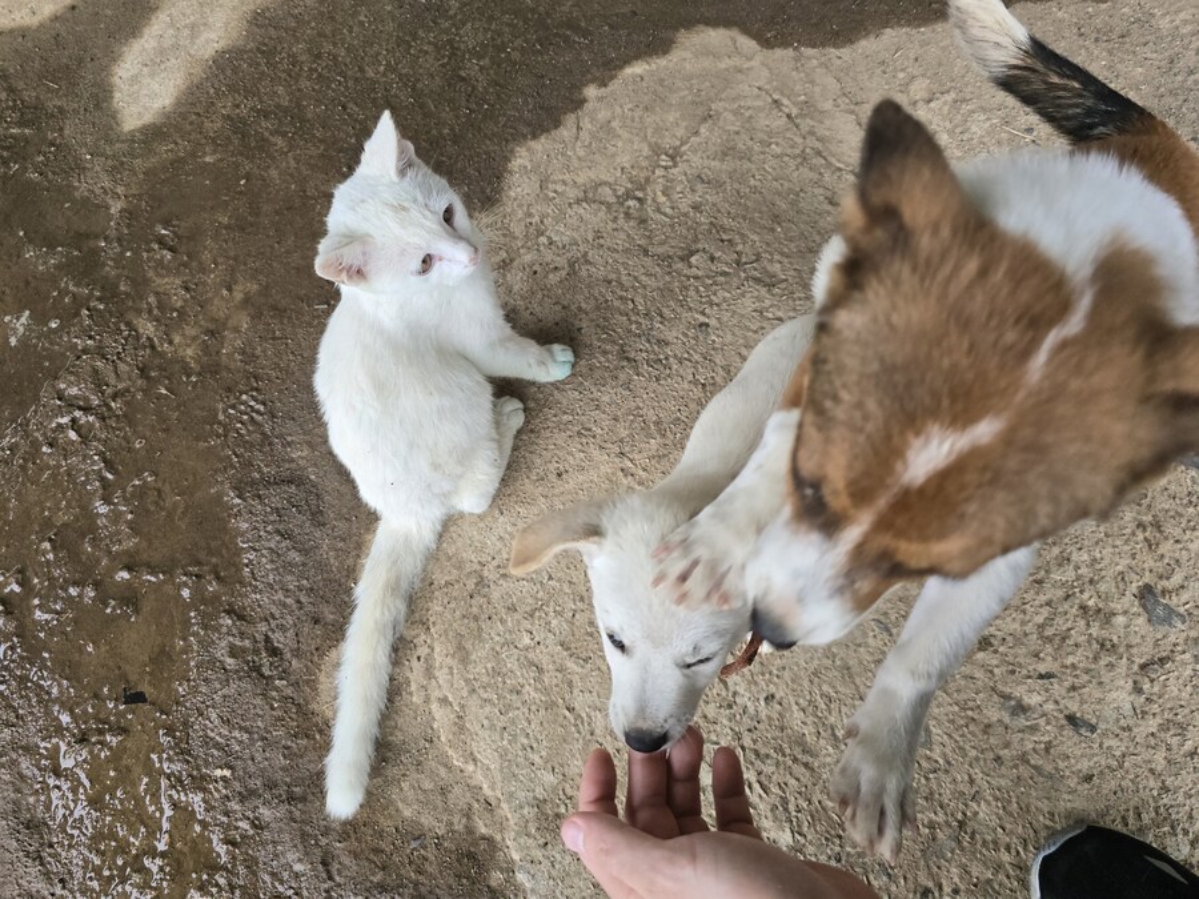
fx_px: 797
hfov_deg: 73.9
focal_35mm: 23
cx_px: 600
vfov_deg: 58.9
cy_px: 450
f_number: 1.7
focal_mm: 6.3
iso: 160
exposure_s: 1/180
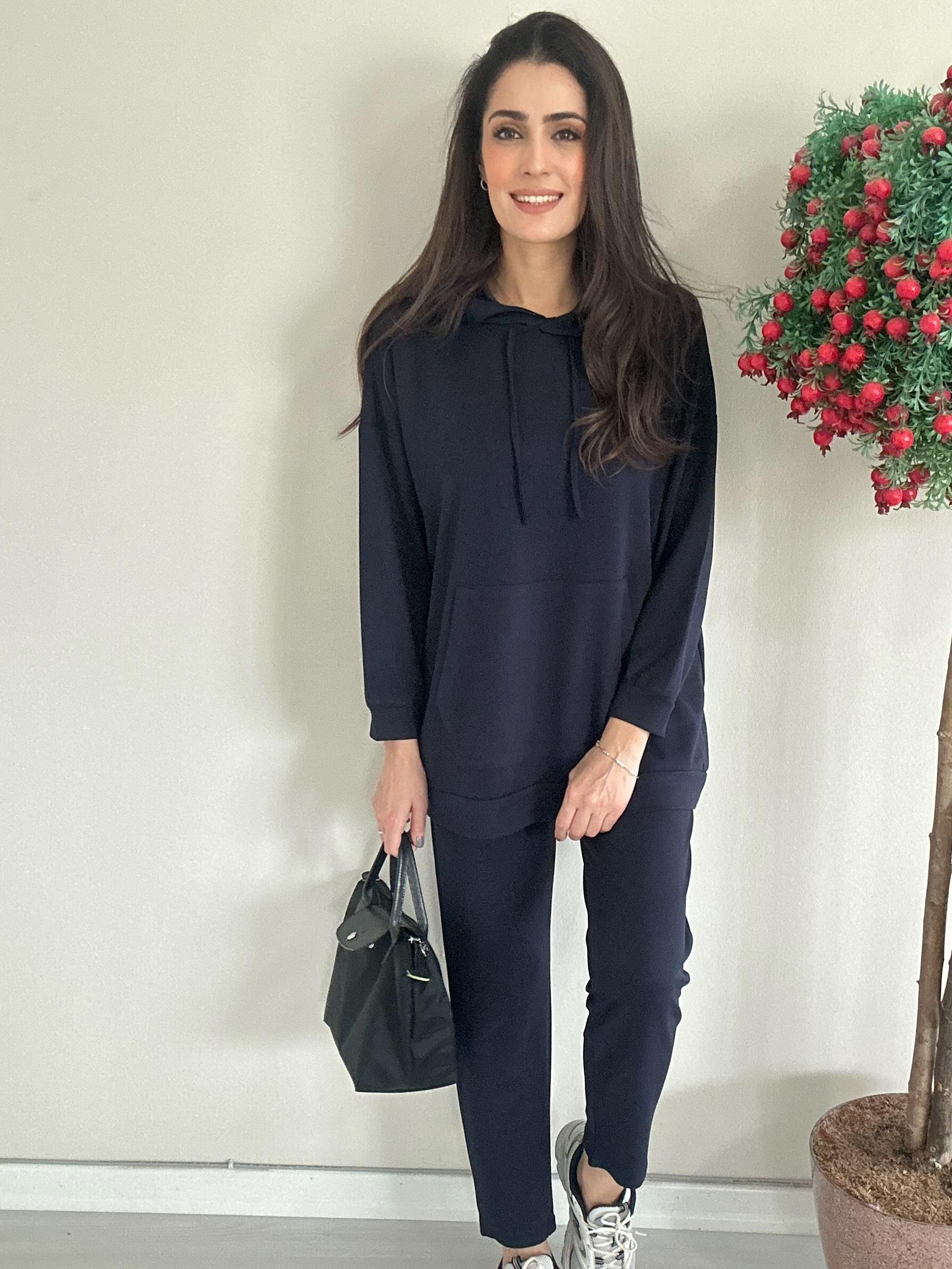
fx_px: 1430
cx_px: 555
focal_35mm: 39
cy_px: 710
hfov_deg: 36.7
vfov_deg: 47.8
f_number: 1.9
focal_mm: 2.69
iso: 200
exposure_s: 1/33
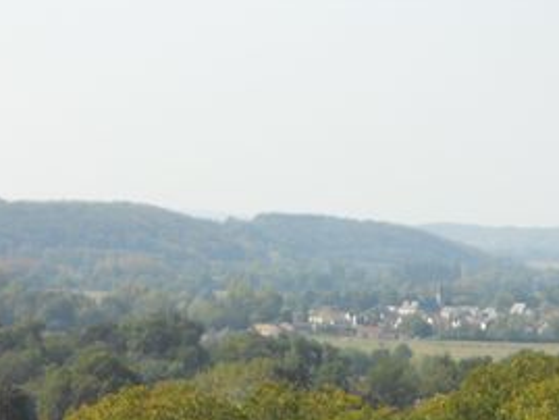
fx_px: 3538
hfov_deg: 9.0
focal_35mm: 219
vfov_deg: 6.7
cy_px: 491
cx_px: 312
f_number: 5.4
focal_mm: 16.5
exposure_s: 1/250
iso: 80
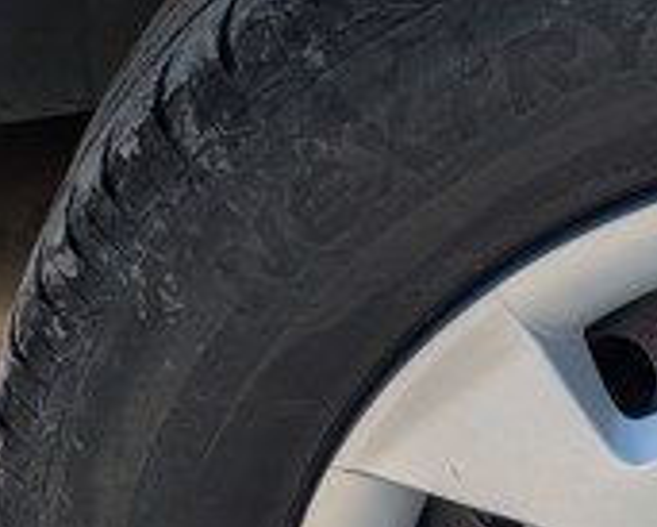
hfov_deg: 16.0
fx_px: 2218
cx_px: 840
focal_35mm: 114
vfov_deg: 13.4
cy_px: 473
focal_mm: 5.43
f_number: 1.89
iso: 47
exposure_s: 1/1225
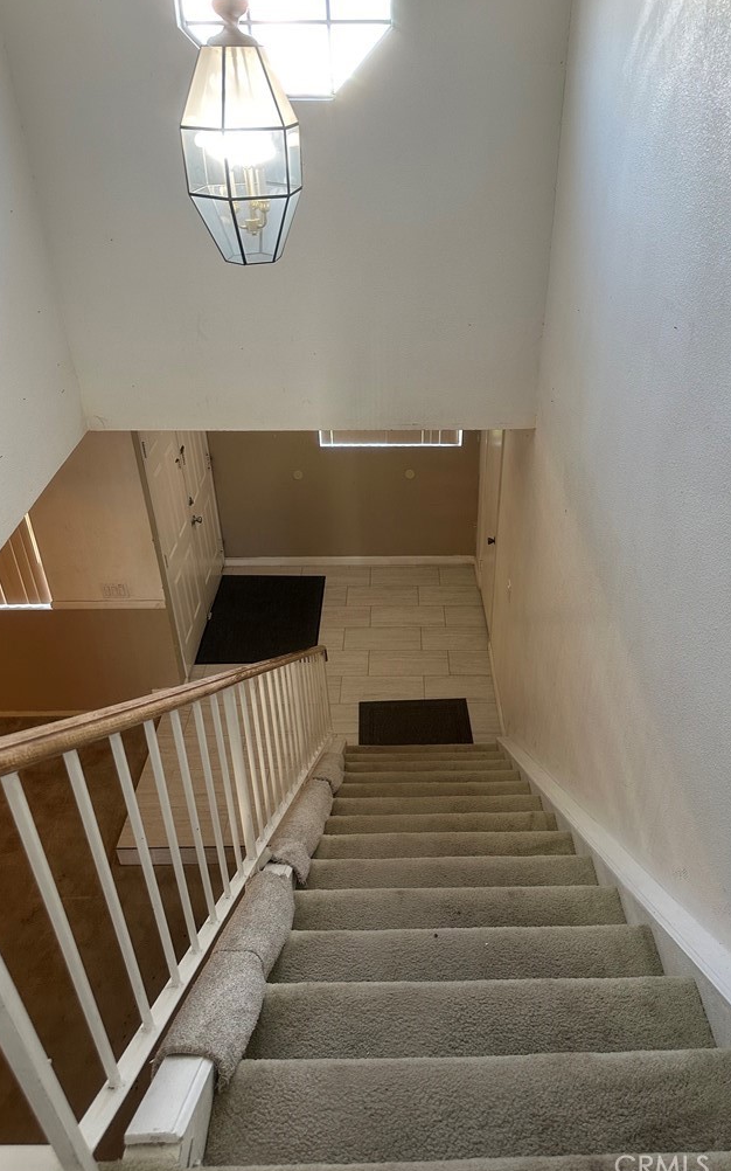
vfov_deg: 70.4
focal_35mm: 26
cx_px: 420
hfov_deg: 47.4
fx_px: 829
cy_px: 584
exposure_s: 1/120
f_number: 1.78
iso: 200
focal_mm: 6.86
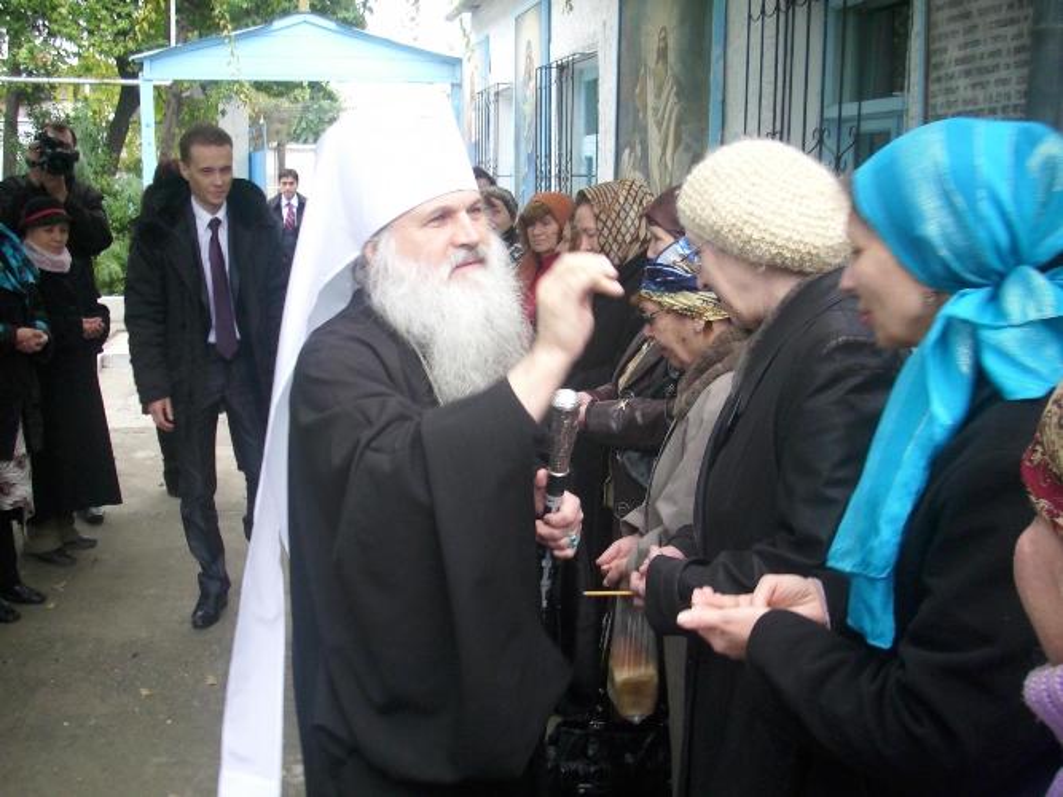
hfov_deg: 58.4
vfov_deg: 45.4
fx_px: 952
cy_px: 398
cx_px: 532
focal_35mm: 31
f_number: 2.8
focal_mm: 6.2
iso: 100
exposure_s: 1/60
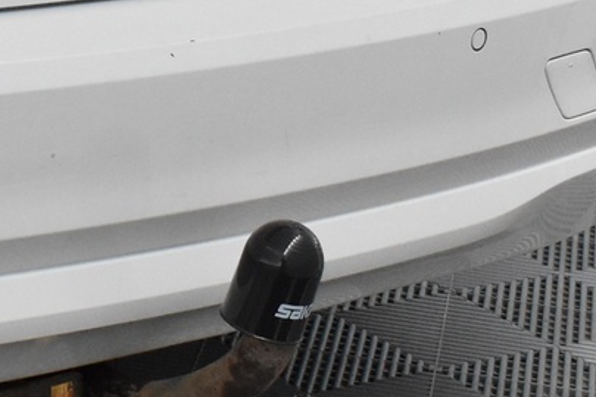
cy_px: -169
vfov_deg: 8.3
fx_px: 2682
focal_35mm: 162
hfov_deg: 12.1
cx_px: -316
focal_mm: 27
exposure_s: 1/160
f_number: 6.3
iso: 3200
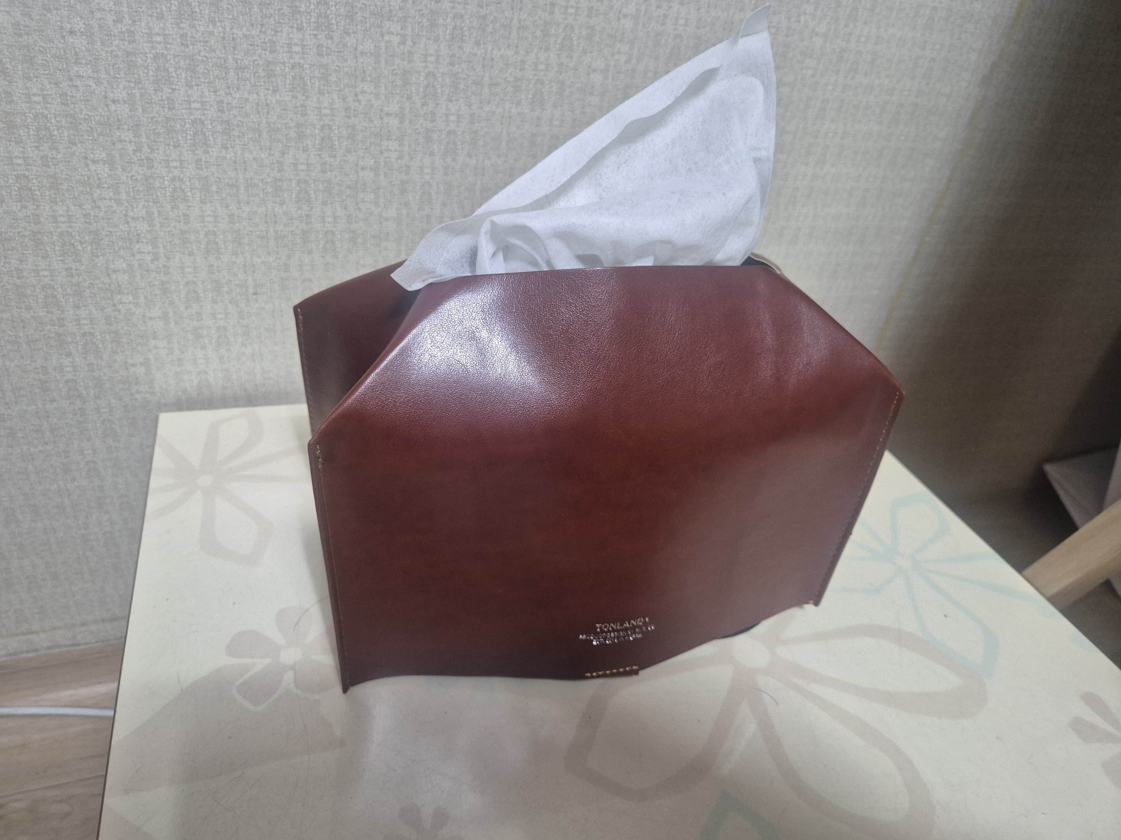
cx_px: 560
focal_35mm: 23
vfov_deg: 58.9
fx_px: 745
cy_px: 420
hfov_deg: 73.9
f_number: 1.8
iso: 500
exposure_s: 1/120
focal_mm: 5.4
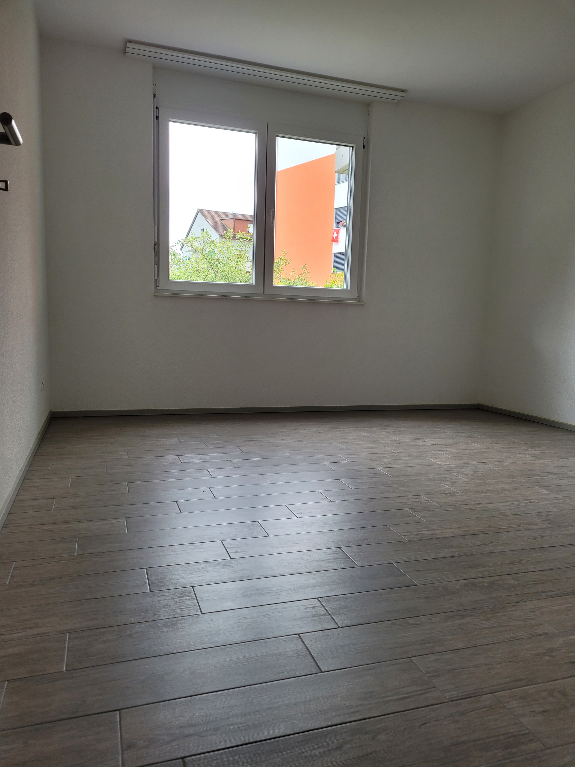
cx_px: 288
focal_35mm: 26
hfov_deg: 53.1
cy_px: 384
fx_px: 576
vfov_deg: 67.3
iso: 50
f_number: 1.8
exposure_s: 1/100
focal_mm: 5.4
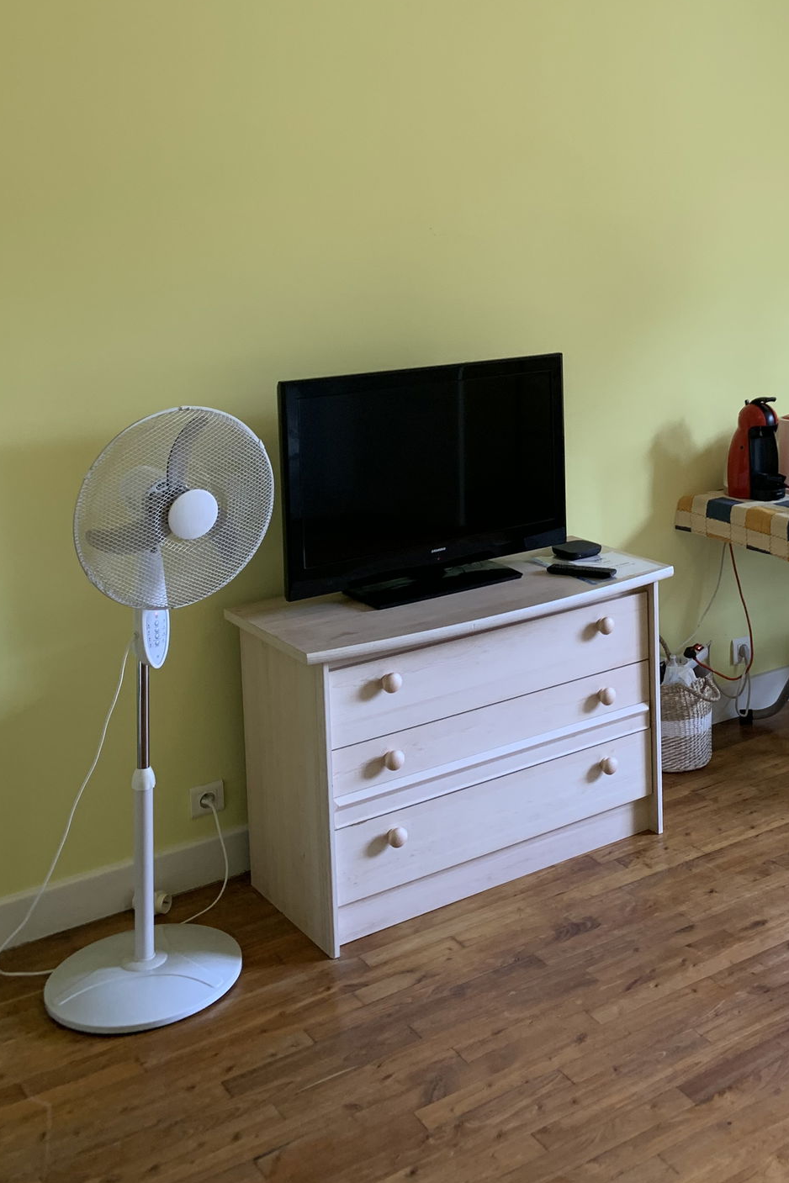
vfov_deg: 45.9
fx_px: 1348
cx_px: 622
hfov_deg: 31.8
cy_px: 313
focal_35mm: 41
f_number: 1.8
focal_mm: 4.25
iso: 100
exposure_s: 1/61
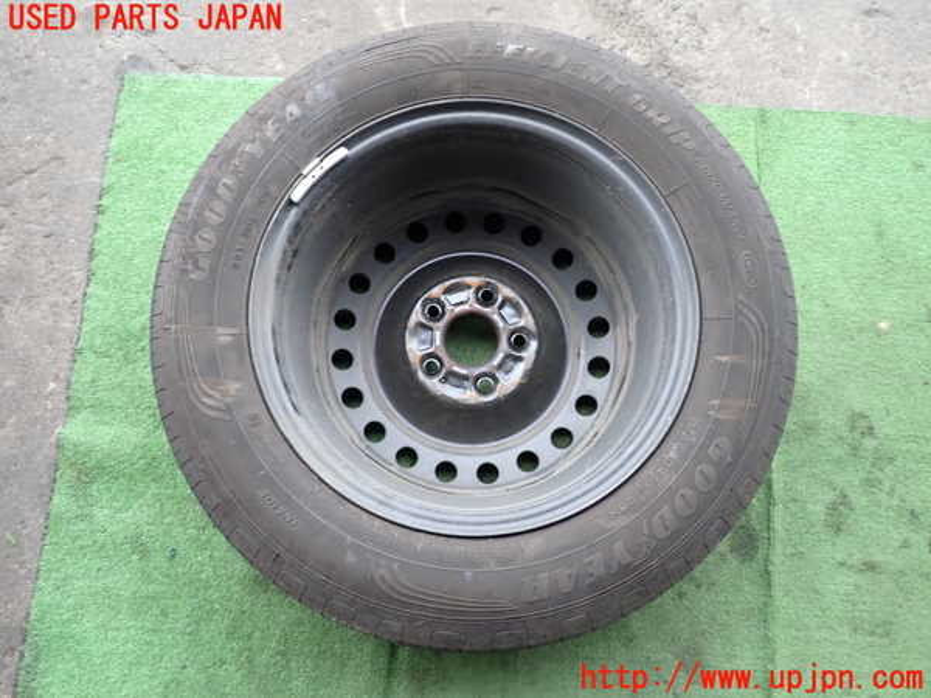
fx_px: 753
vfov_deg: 49.7
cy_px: 349
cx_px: 466
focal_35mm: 28
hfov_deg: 63.4
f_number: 2.2
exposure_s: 1/125
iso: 100
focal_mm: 5.05
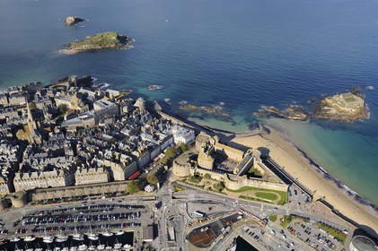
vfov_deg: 42.3
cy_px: 126
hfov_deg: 60.3
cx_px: 189
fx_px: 325
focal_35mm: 31
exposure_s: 1/1000
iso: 400
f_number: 8
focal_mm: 31
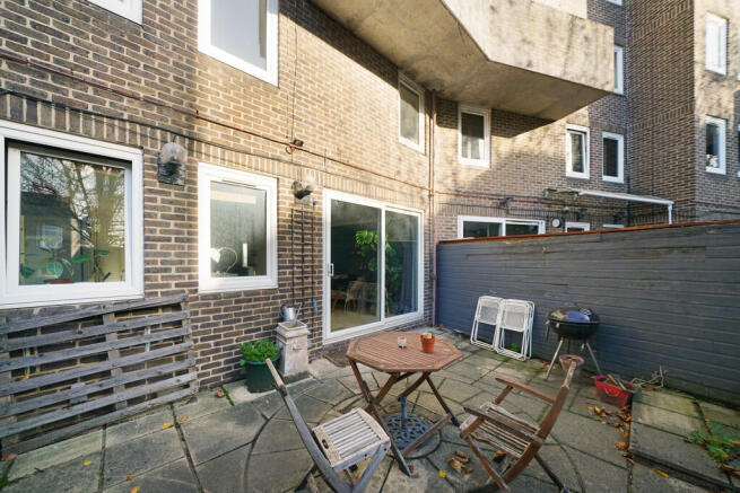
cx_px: 370
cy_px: 246
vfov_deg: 90.0
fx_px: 247
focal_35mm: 12
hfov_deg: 112.6
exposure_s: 1/2500
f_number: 4
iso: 500
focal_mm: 12
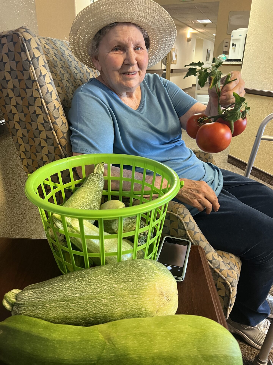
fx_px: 273
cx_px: 136
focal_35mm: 26
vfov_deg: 67.3
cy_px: 182
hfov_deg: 53.1
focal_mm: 5.7
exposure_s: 1/60
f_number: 1.5
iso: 250
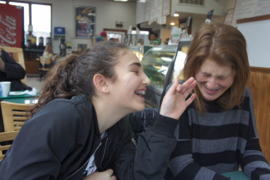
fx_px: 270
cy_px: 90
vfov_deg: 36.8
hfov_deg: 53.1
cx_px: 135
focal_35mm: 36
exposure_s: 1/160
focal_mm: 24
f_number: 4
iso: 1600
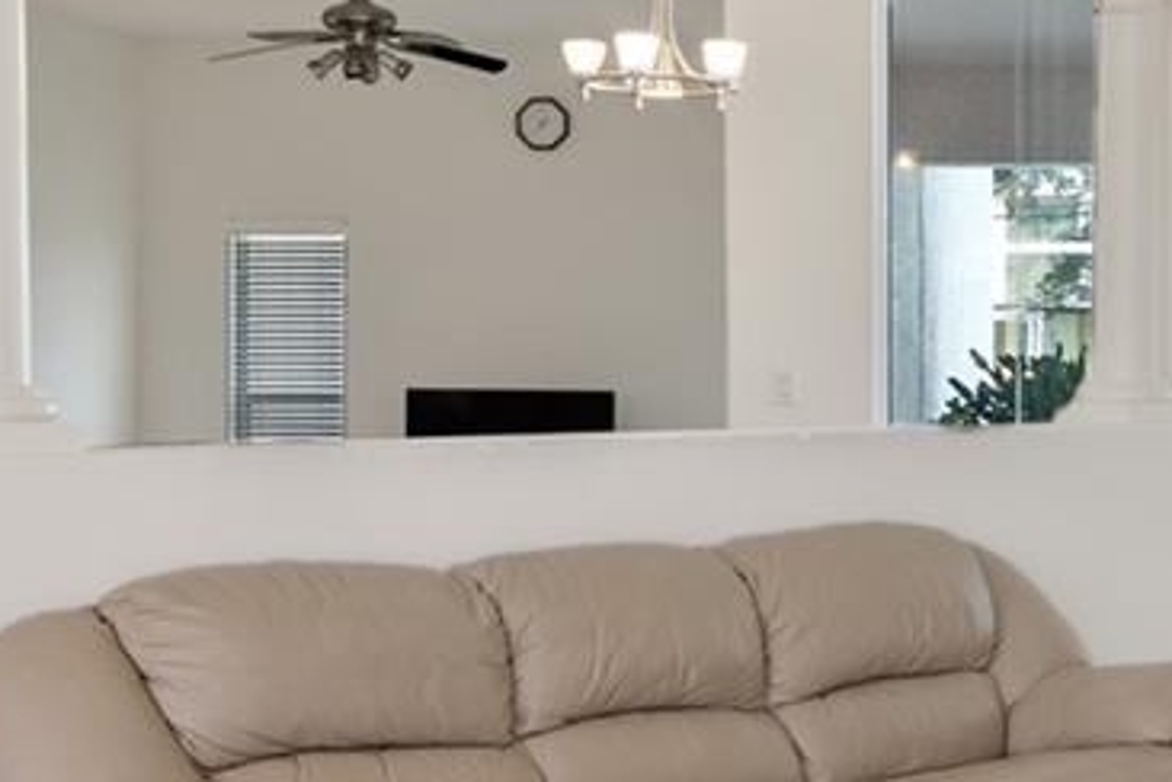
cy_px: 340
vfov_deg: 19.4
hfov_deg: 26.2
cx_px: 1348
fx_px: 2279
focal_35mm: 70
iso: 2000
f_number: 8
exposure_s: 1/40
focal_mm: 16
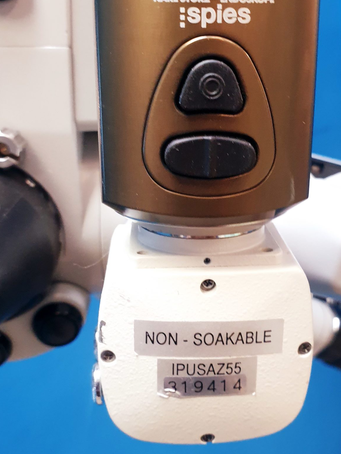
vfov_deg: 43.9
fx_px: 565
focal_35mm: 43
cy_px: 228
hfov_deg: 33.5
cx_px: 200
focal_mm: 4.3
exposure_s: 1/33
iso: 250
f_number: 2.4
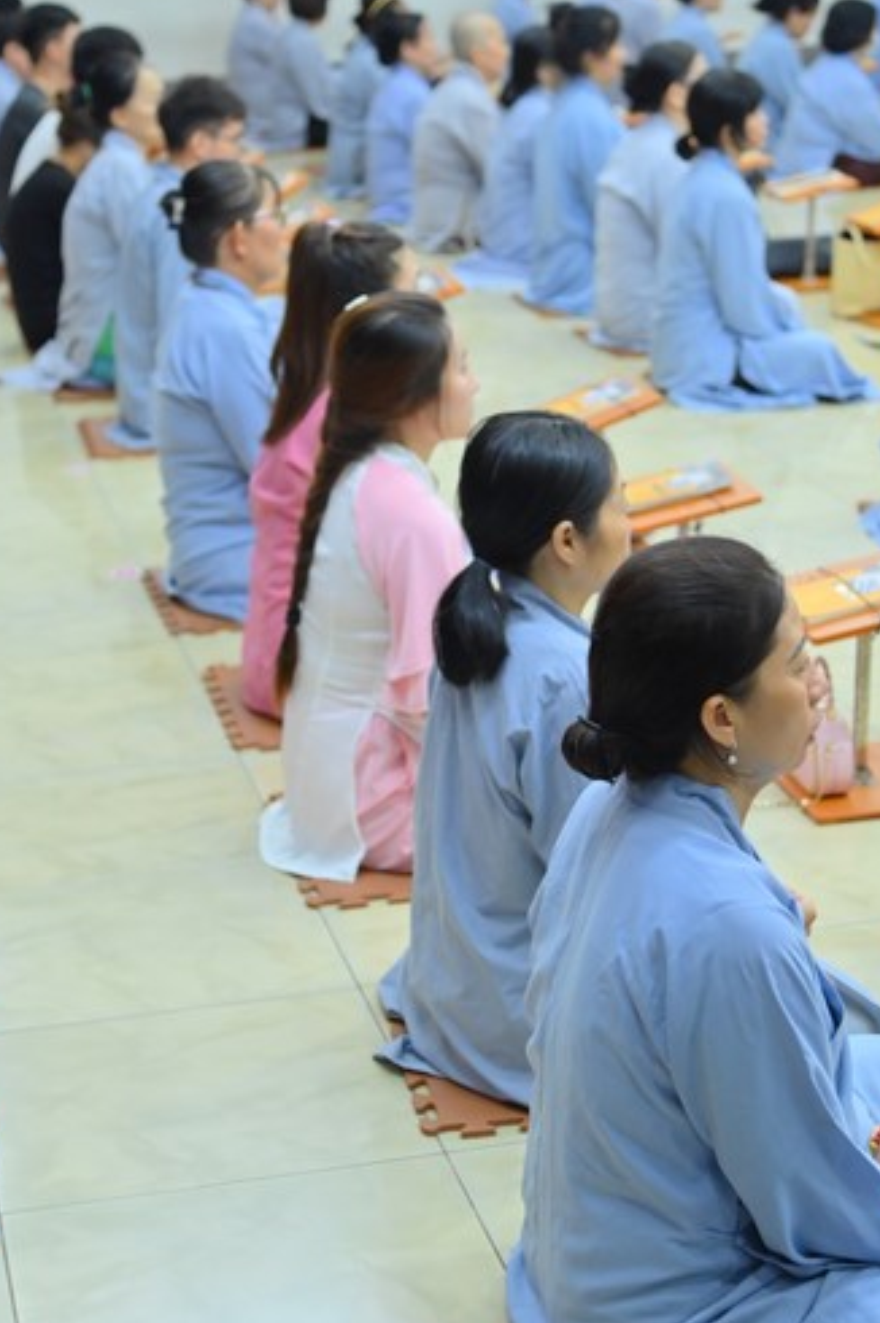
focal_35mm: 77
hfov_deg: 17.7
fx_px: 2827
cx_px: 503
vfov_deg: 26.3
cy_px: 583
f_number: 4
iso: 1600
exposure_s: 1/60
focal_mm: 58
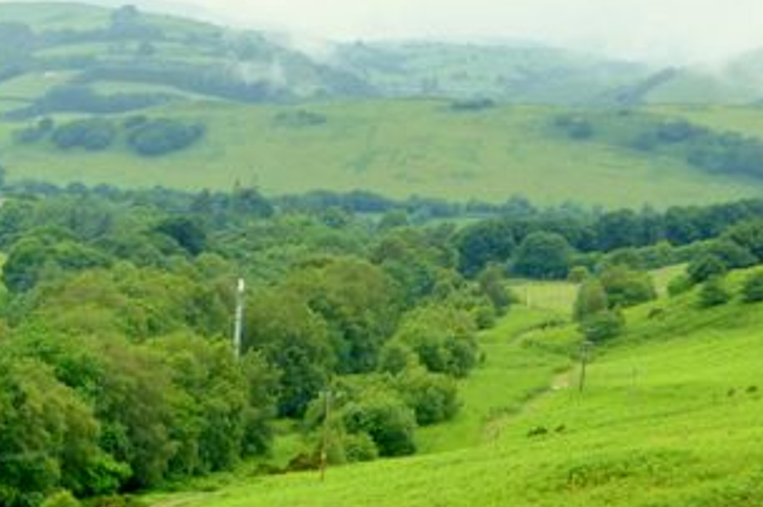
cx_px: -35
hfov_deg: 13.6
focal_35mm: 148
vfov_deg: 9.2
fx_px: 3133
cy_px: 417
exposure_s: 1/125
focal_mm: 9.7
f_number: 4.6
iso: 100
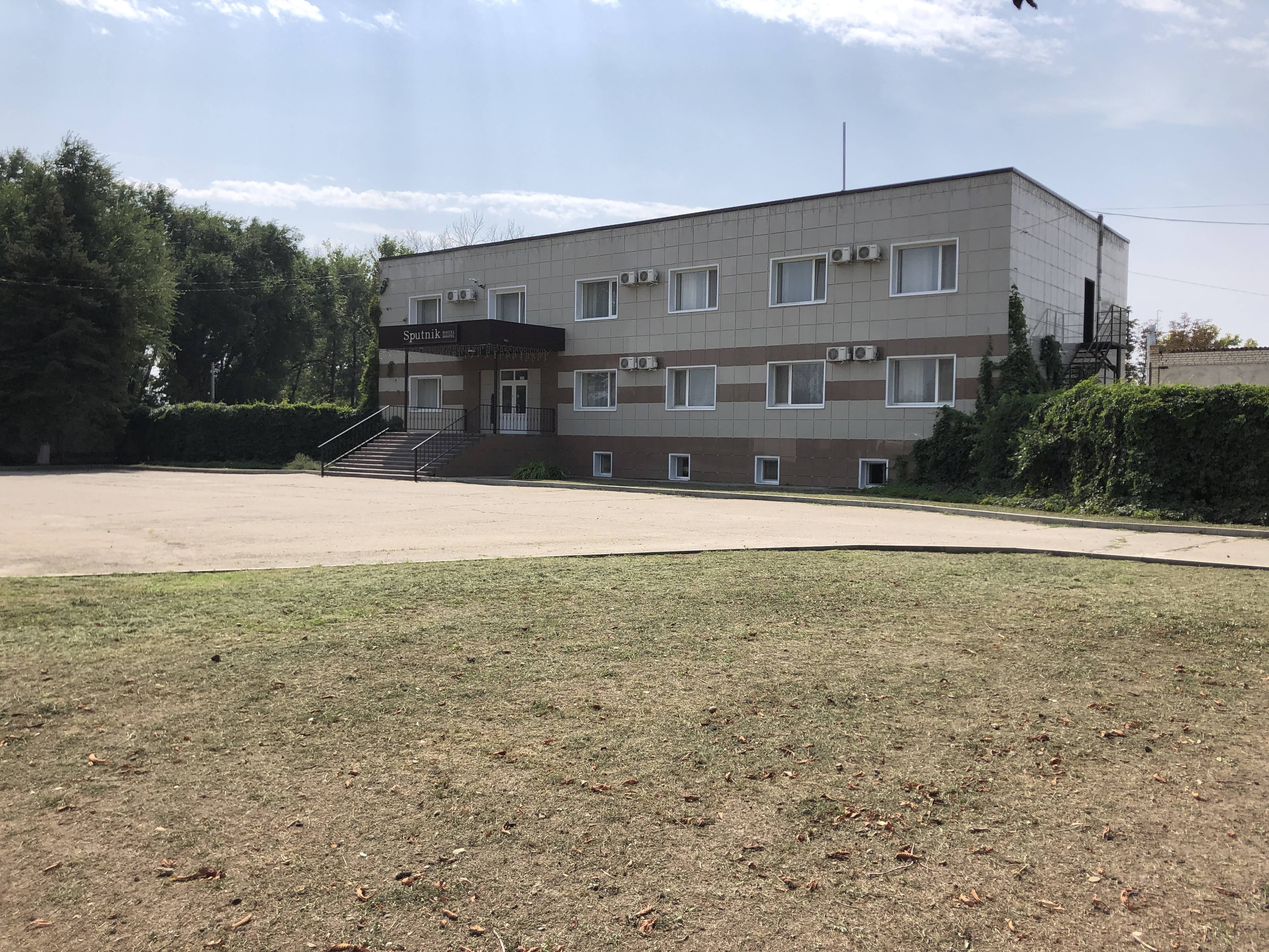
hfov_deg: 63.4
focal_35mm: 28
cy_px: 476
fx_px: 1026
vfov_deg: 49.7
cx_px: 634
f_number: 1.8
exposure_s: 1/3003
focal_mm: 3.99
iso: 20
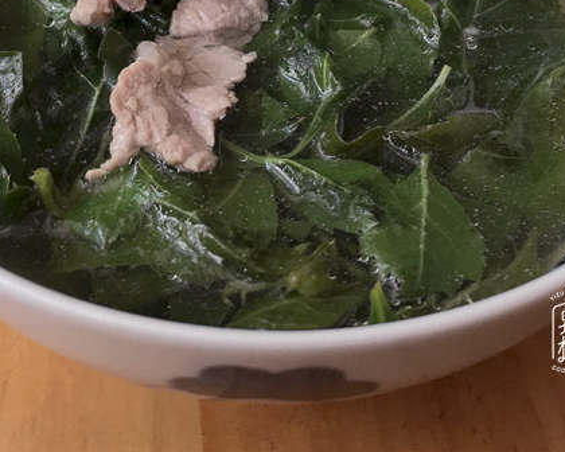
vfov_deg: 27.6
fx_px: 903
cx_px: 291
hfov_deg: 34.7
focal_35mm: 54
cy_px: 93
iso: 40
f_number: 2.2
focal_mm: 4.15
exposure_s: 1/17
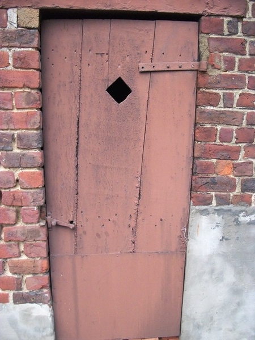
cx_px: 128
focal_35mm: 32
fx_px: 314
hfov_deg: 44.2
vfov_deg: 56.8
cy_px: 170
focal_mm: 5.7
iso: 234
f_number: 2.9
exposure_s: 1/125
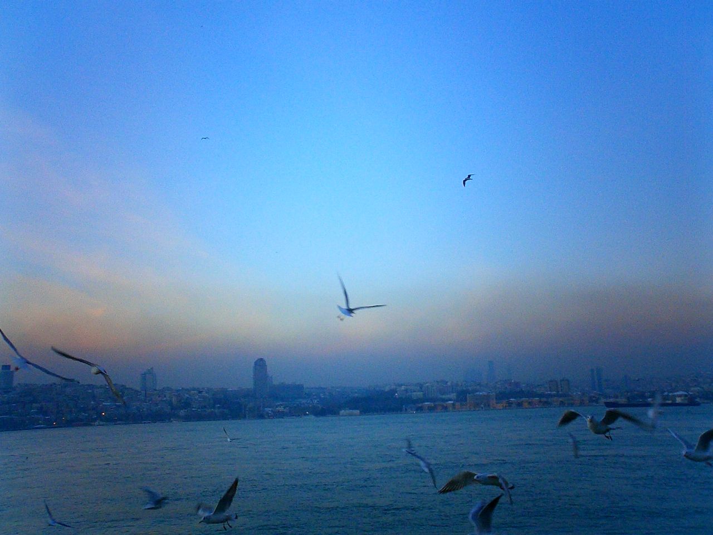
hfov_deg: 50.1
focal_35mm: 37
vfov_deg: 38.7
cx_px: 356
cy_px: 268
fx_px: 762
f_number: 3.5
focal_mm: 5.6
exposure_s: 1/125
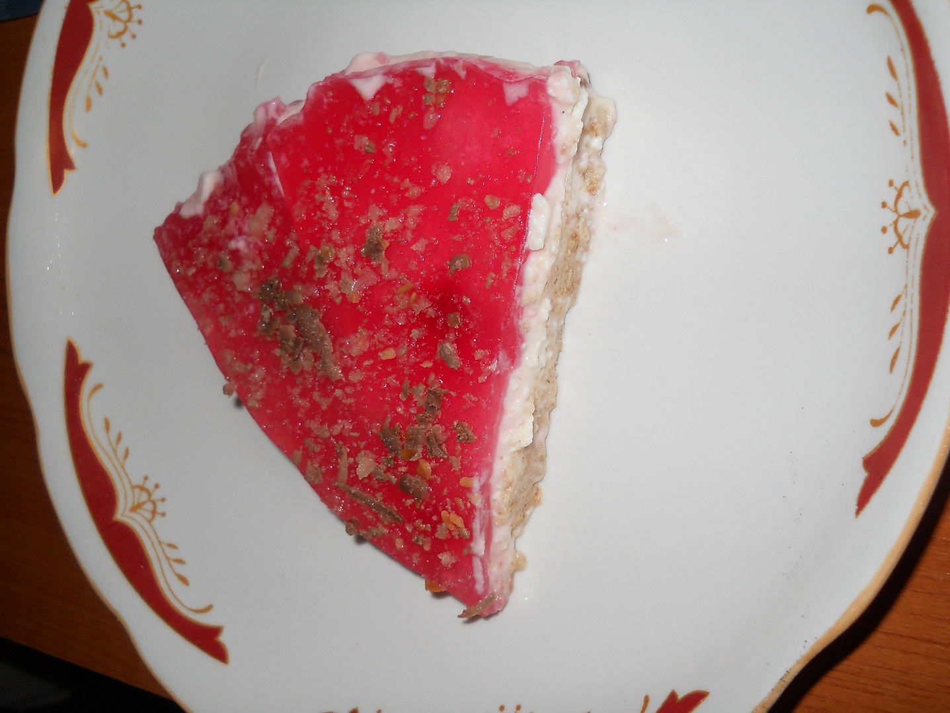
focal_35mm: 41
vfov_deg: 35.1
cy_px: 356
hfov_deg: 45.8
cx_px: 475
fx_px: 1125
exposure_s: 1/30
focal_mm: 6.72
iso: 80
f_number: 5.5
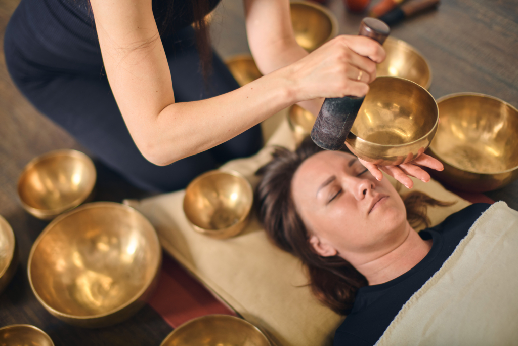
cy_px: 173
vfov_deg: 27.0
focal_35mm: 50
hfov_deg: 39.6
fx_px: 719
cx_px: 259
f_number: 1.6
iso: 125
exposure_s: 1/250
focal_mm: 50
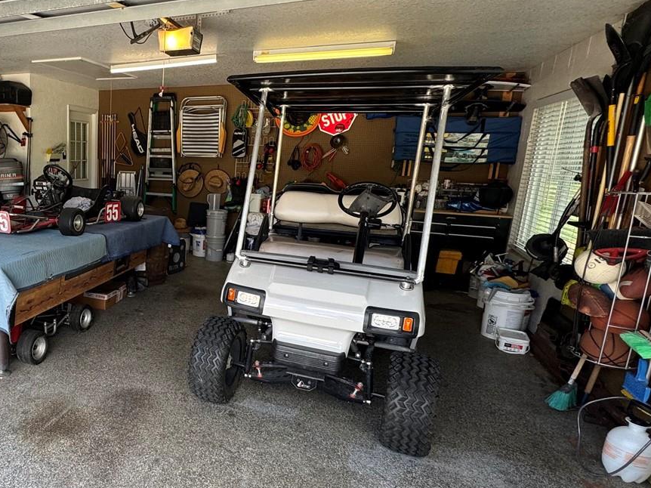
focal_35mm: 26
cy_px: 255
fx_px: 489
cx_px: 113
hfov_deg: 60.8
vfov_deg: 53.0
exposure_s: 1/99
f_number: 2.2
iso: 50
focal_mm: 2.22
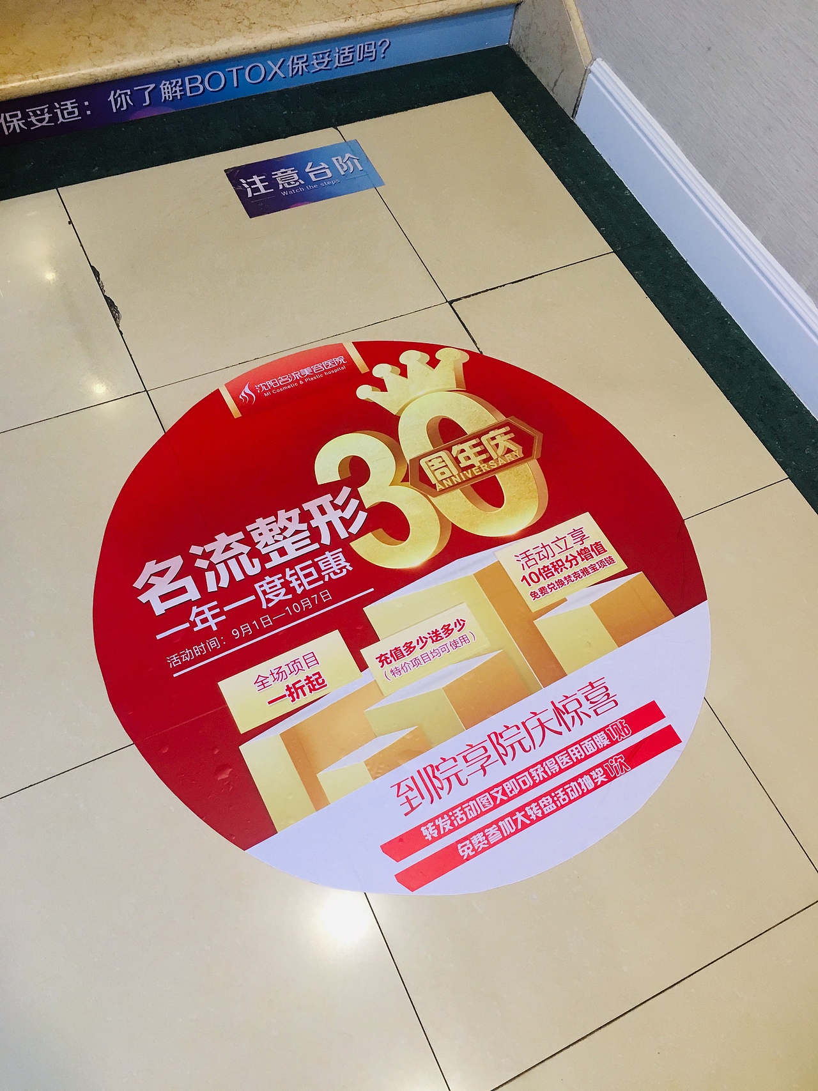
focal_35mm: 29
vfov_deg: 61.7
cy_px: 546
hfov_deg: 48.2
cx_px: 409
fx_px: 914
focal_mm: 4.15
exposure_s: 1/33
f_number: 2.2
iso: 125
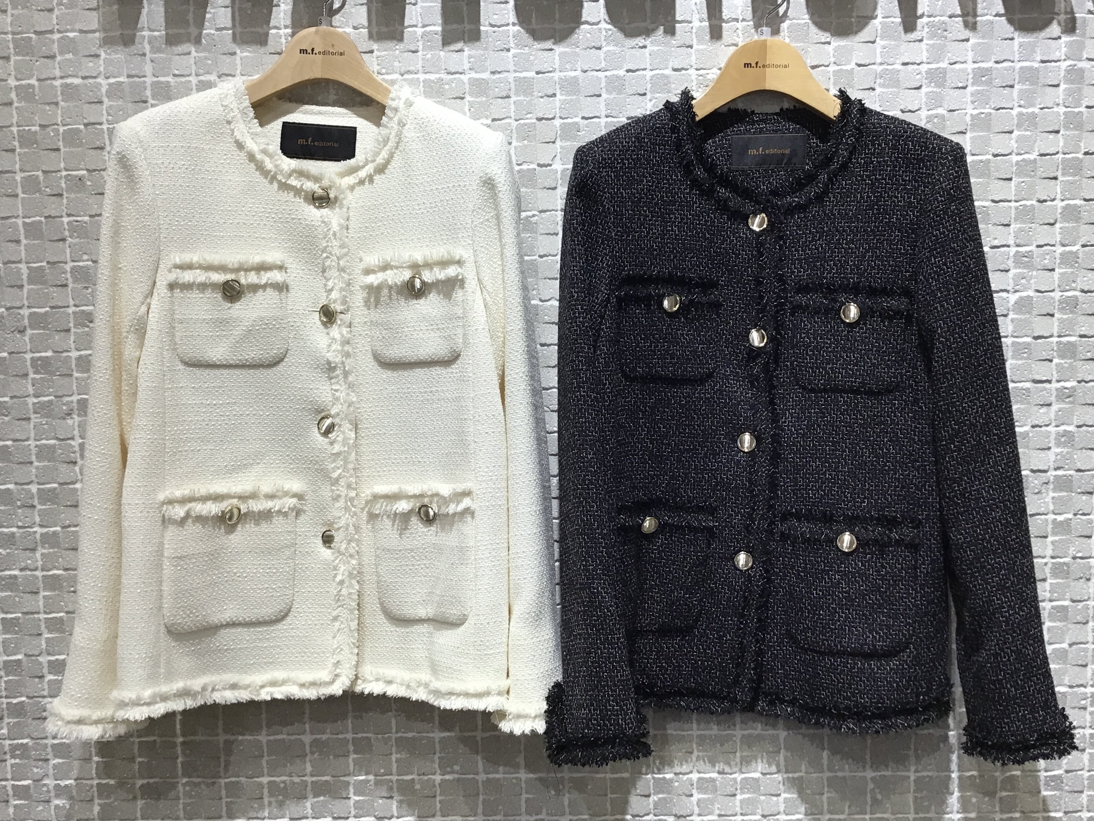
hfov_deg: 58.4
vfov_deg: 45.4
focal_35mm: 31
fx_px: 980
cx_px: 547
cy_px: 410
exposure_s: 1/33
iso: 25
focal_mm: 3.3
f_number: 2.4
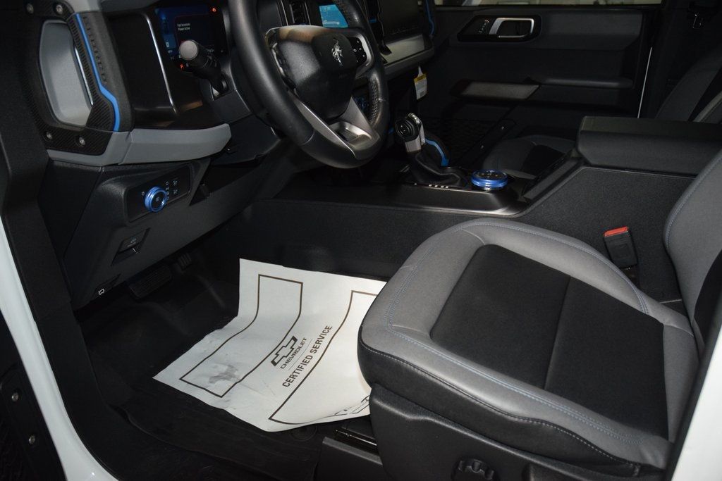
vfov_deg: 47.9
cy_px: 240
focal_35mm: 27
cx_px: 361
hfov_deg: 67.4
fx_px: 542
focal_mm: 18
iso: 1800
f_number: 3.5
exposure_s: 1/100
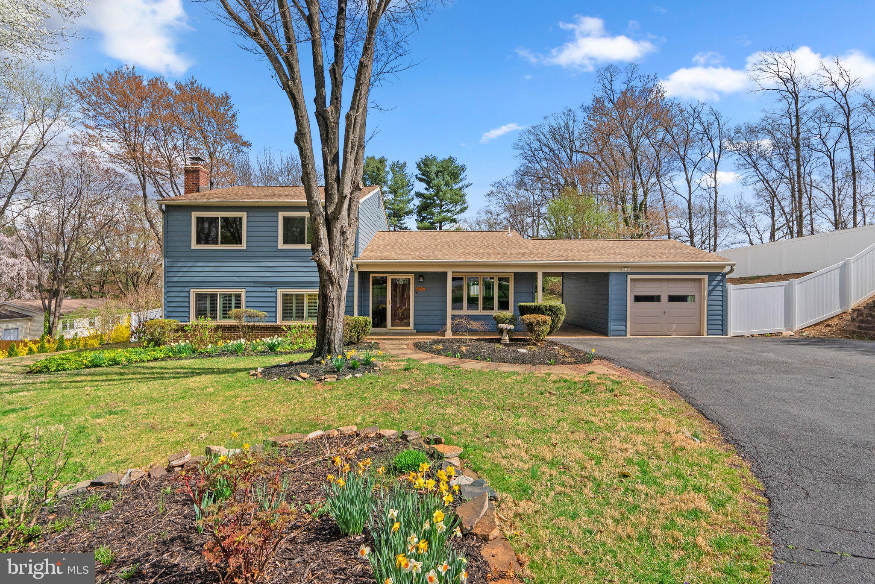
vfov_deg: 73.8
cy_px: 292
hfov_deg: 96.7
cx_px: 438
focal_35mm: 16
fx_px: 389
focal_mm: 16
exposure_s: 1/250
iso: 250
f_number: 8
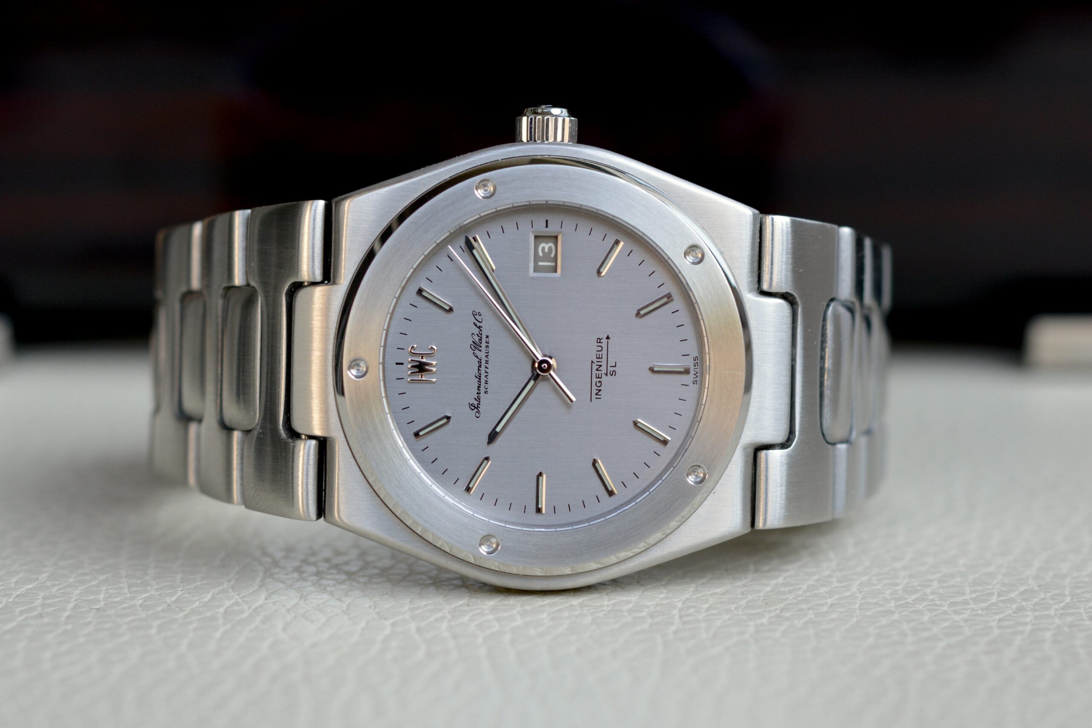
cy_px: 364
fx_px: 2730
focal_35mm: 90
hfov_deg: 22.6
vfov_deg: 15.2
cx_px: 546
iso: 400
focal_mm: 60
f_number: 5.6
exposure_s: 1/400
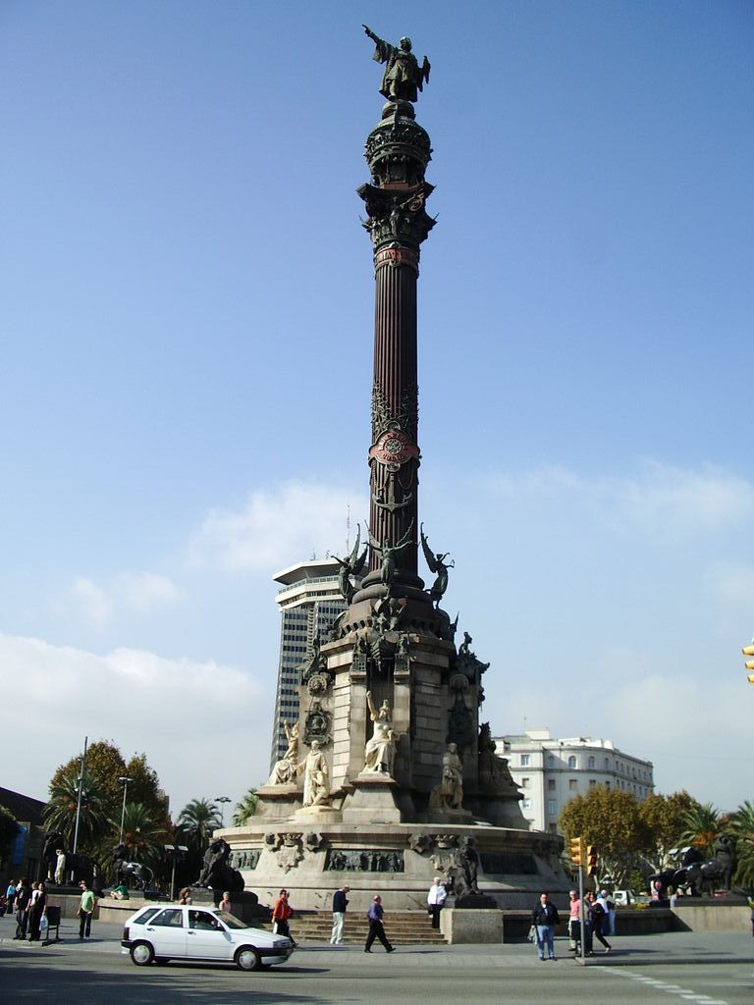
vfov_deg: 52.6
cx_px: 377
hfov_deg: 40.7
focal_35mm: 35
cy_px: 502
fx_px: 1016
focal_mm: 5.8
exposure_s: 1/400
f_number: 4.3
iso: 50
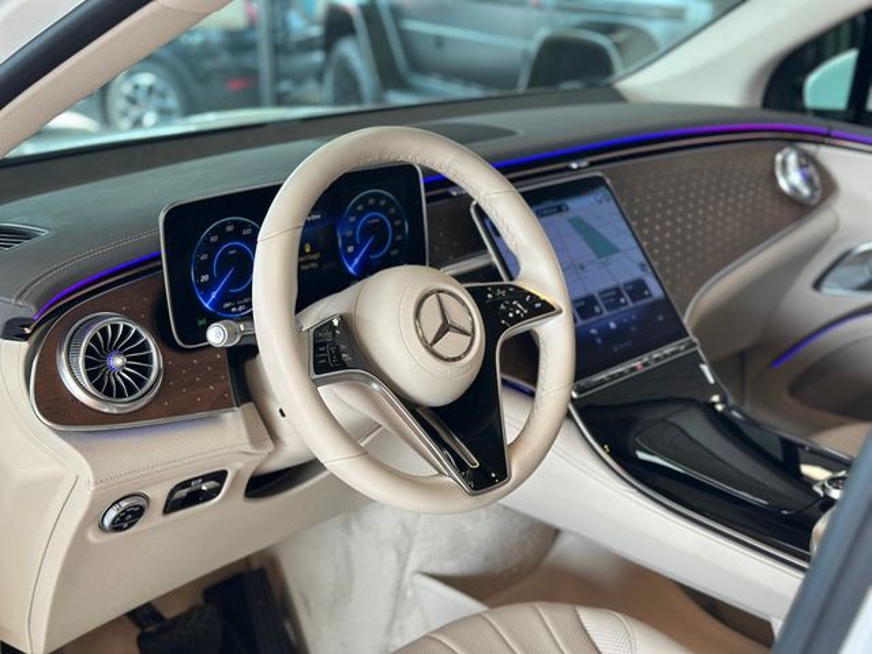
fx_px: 1209
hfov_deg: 39.7
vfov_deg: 30.3
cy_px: 327
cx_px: 436
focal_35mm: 48
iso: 100
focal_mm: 6.86
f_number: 1.78
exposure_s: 1/120
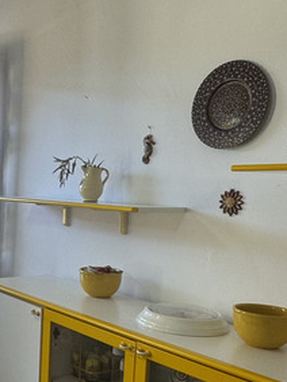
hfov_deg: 26.7
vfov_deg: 38.0
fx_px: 552
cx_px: -34
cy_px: 234
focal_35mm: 50
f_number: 2.2
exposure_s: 1/100
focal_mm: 2.22
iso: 80
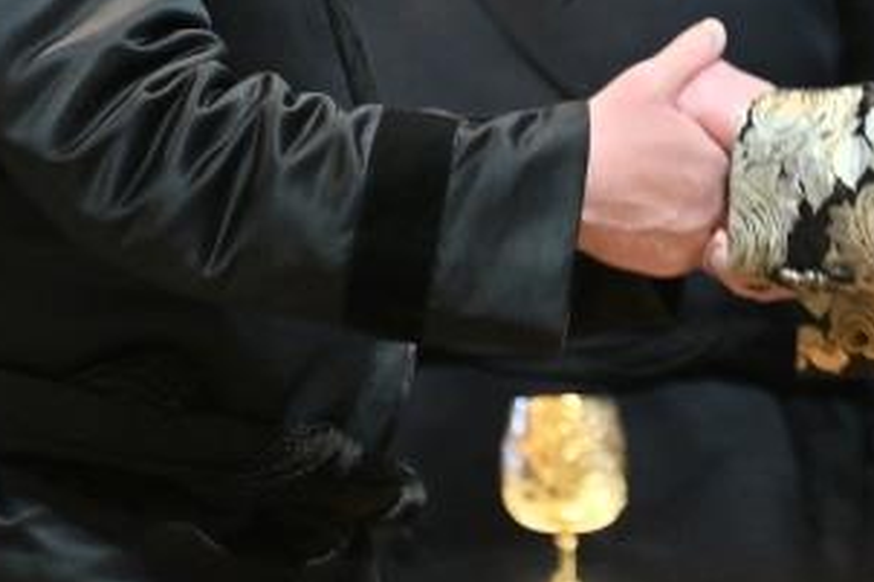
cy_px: -136
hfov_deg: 2.0
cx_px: 654
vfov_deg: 1.3
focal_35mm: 1018
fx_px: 24700
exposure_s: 1/160
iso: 640
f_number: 2.8
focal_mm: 200
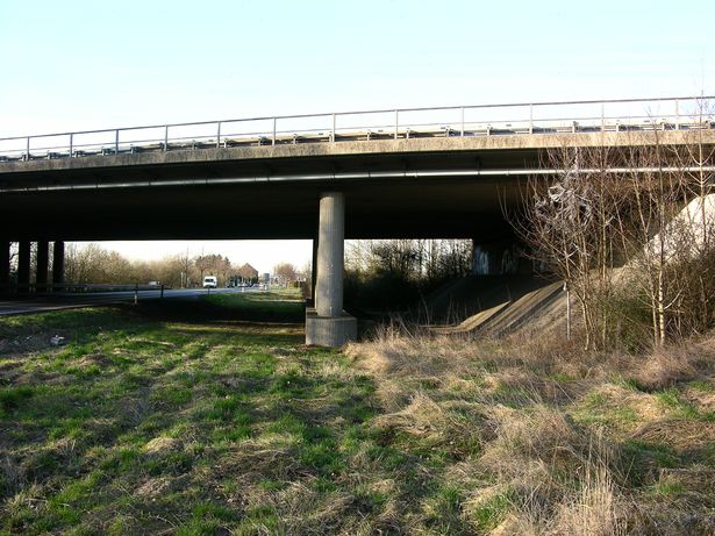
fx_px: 723
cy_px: 268
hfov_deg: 52.6
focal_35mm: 35
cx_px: 358
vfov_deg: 40.7
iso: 50
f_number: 5
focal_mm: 8.9
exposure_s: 1/57.3
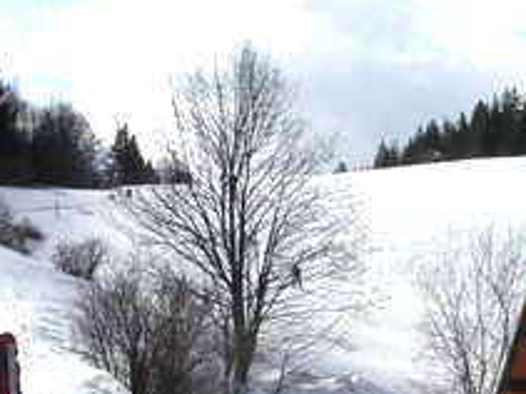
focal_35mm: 108
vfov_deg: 13.5
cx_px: 381
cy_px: 394
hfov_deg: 18.1
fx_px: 1640
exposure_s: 1/2048
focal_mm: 6.3
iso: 79
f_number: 4.9
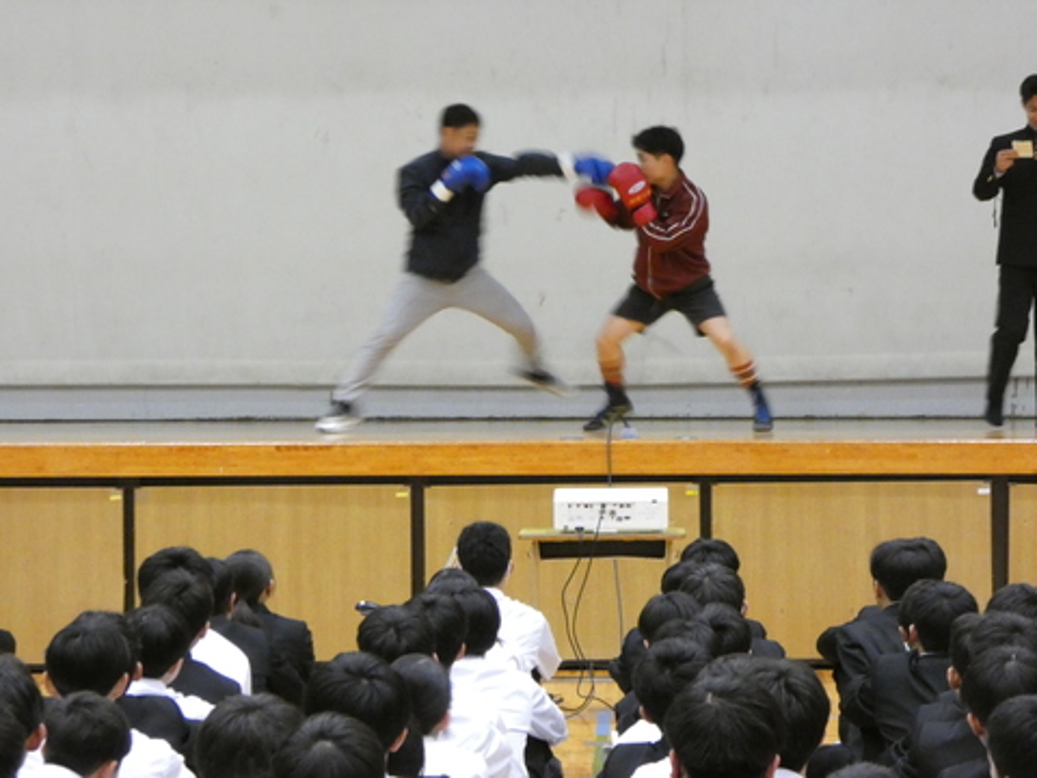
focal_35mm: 169
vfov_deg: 8.8
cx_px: 518
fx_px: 5063
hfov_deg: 11.7
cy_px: 389
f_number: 5.5
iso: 1600
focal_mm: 30.2
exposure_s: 1/30
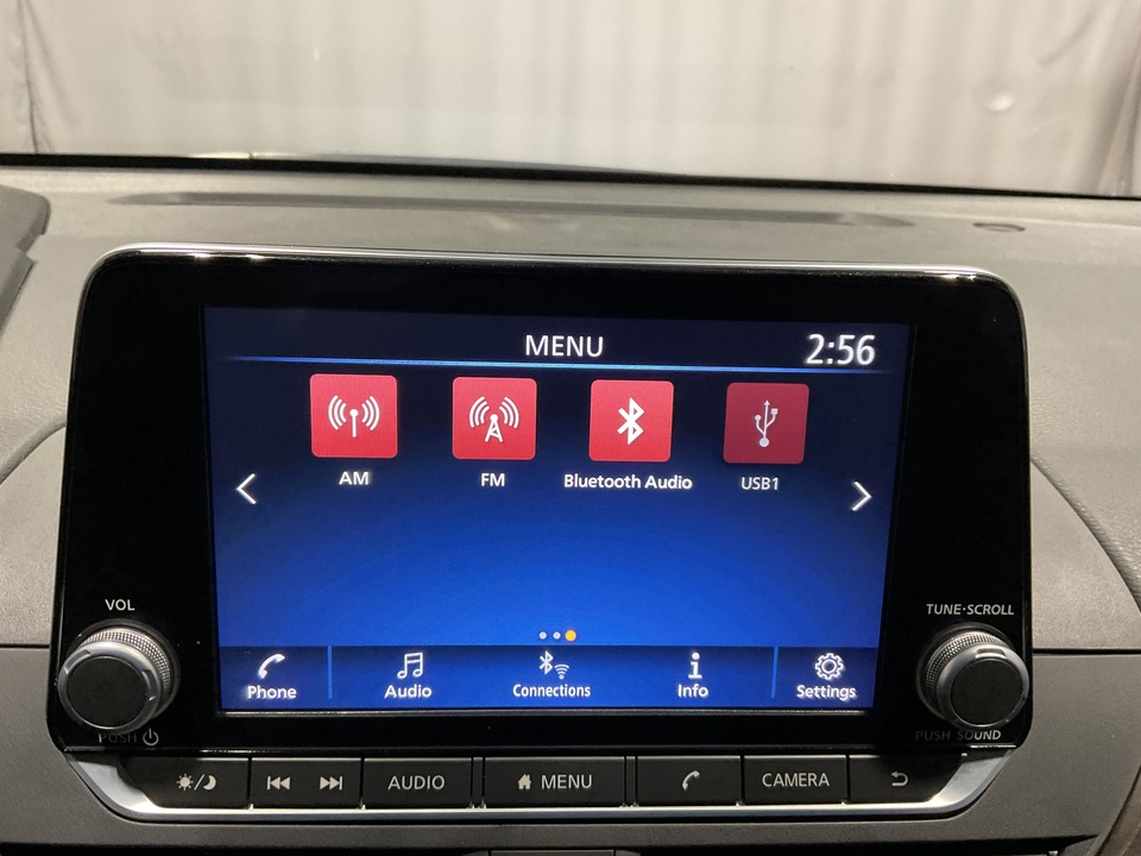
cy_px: 428
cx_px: 570
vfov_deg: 48.2
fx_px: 956
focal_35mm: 29
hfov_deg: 61.7
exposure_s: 1/60
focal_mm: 3
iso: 160
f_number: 1.8
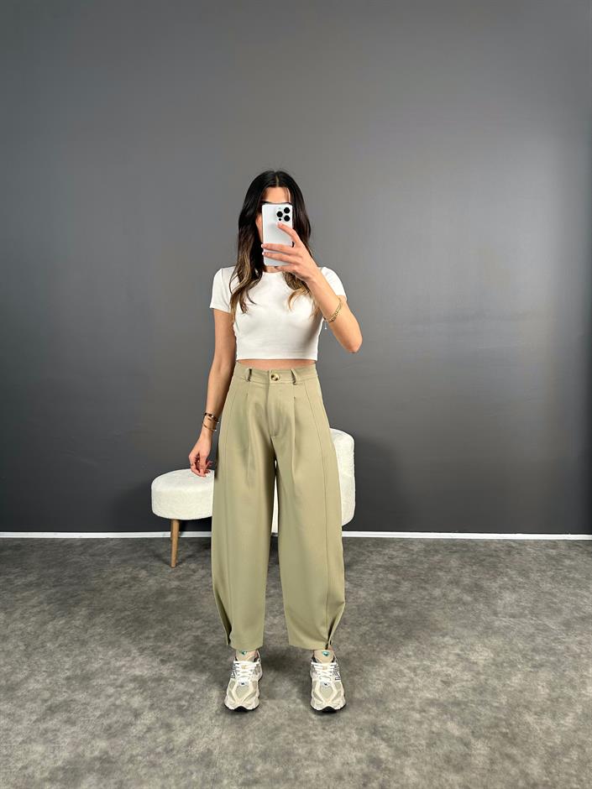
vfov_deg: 71.6
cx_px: 296
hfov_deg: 56.8
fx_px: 547
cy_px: 394
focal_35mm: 24
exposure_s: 1/121
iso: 125
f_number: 1.78
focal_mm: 6.86
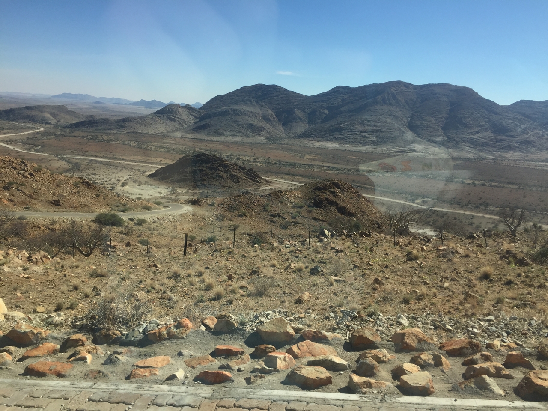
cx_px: 274
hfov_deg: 61.7
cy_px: 206
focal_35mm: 29
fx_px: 459
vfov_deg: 48.2
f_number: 2.2
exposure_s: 1/2326
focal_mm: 4.15
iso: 32
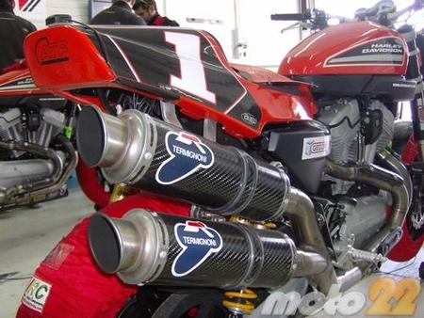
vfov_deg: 39.7
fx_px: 441
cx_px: 212
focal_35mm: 36
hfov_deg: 51.3
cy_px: 159
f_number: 2.8
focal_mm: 6
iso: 200
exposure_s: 1/60
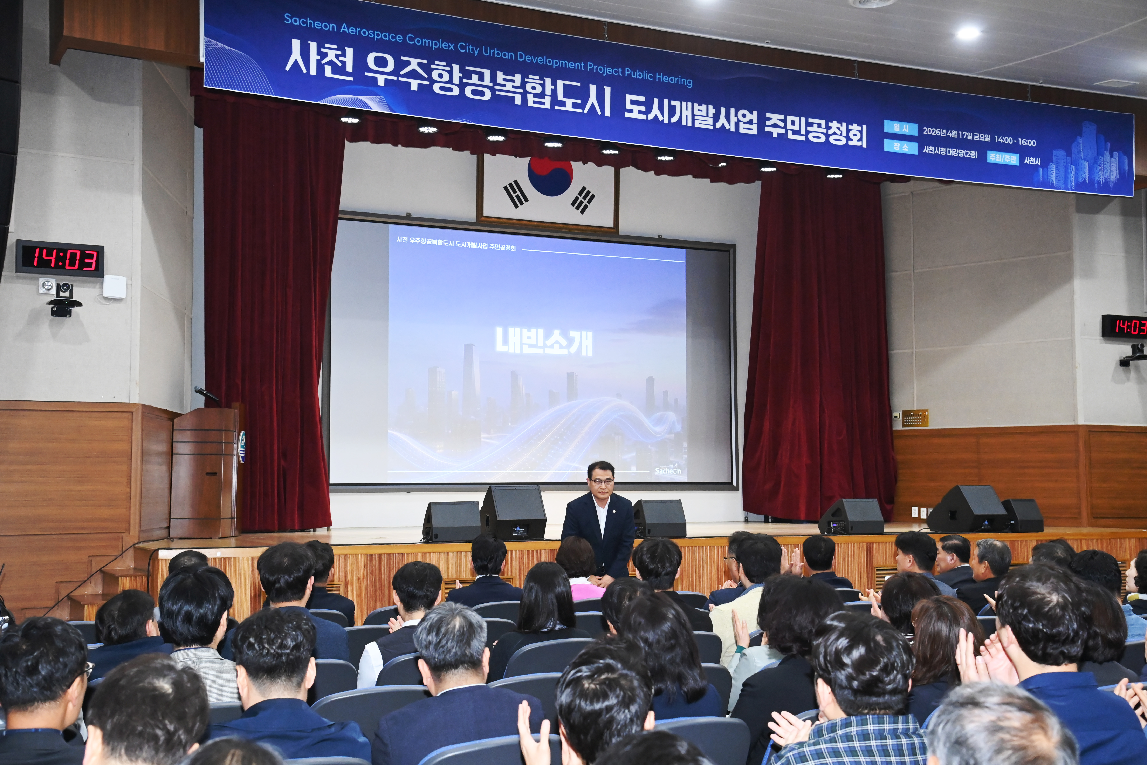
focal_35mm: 44
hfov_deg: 44.5
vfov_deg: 30.5
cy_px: 382
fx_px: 1402
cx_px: 574
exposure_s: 1/200
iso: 8000
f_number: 6.3
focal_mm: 44
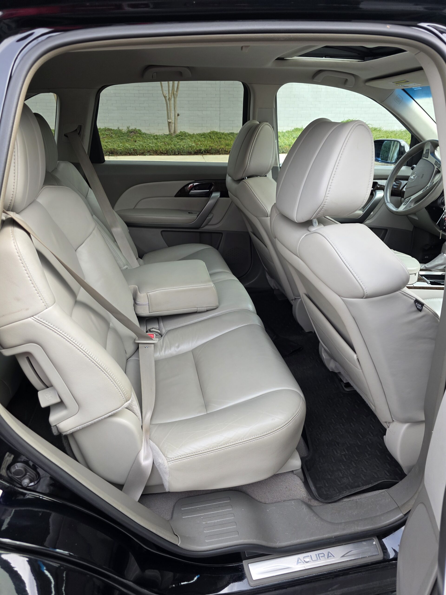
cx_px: 223
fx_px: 395
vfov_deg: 73.9
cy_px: 298
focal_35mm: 23
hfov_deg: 58.9
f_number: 1.7
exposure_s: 1/180
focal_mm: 6.3
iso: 40
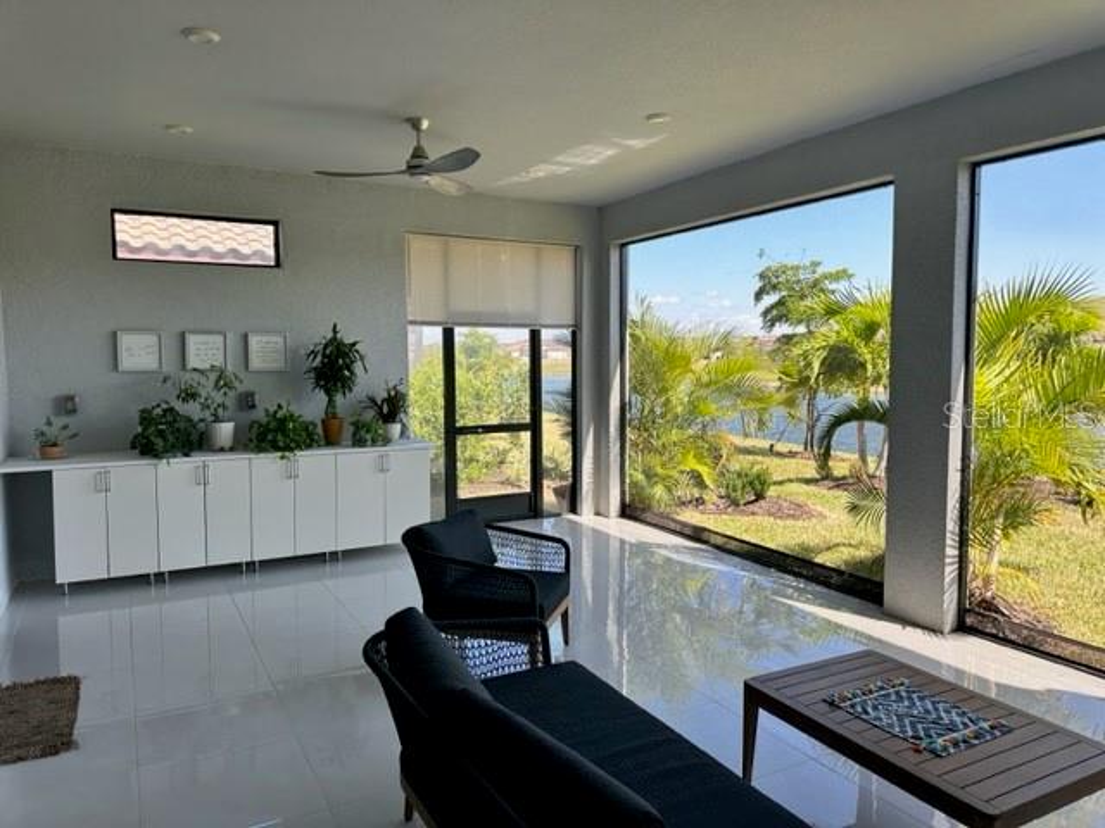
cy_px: 414
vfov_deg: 56.8
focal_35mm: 24
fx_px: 766
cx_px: 552
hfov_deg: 71.6
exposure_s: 1/615
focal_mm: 6.86
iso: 80
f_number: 1.78
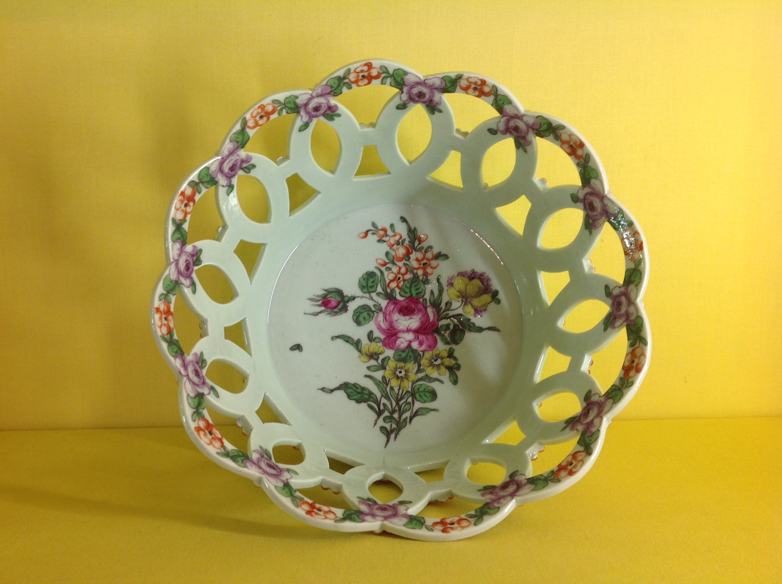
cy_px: 292
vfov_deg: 40.6
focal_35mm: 35
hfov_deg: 52.7
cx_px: 391
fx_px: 790
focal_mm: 4.28
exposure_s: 1/40
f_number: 2.4
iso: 64
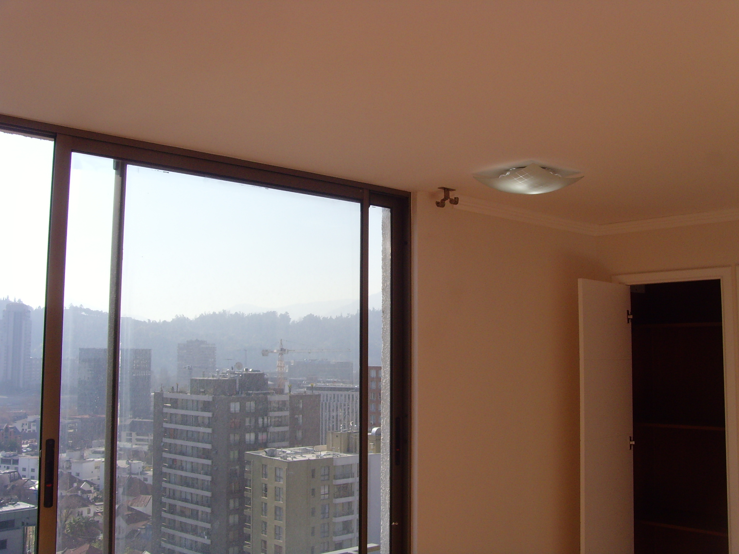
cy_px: 277
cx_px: 370
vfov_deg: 36.8
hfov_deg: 47.9
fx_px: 833
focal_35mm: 39
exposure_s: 1/350
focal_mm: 6.6
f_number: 6.3
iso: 100
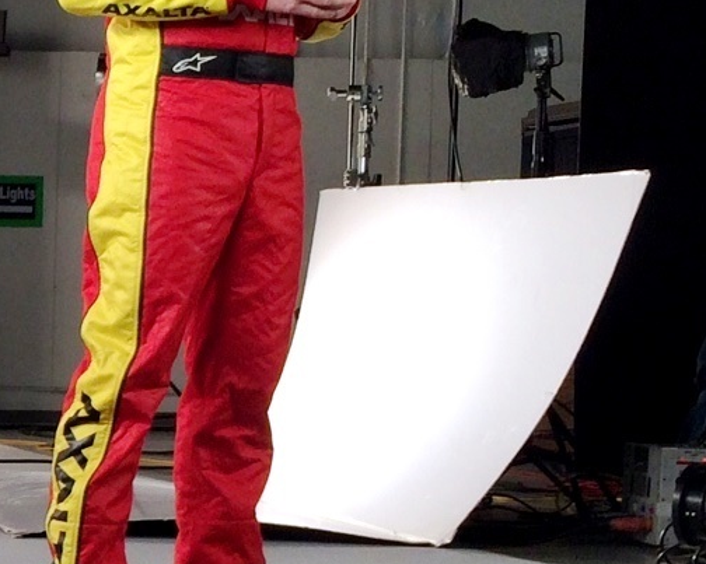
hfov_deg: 15.5
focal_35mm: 115
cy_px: 490
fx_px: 2402
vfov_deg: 13.3
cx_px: -342
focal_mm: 4.15
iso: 64
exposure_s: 1/120
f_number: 2.2
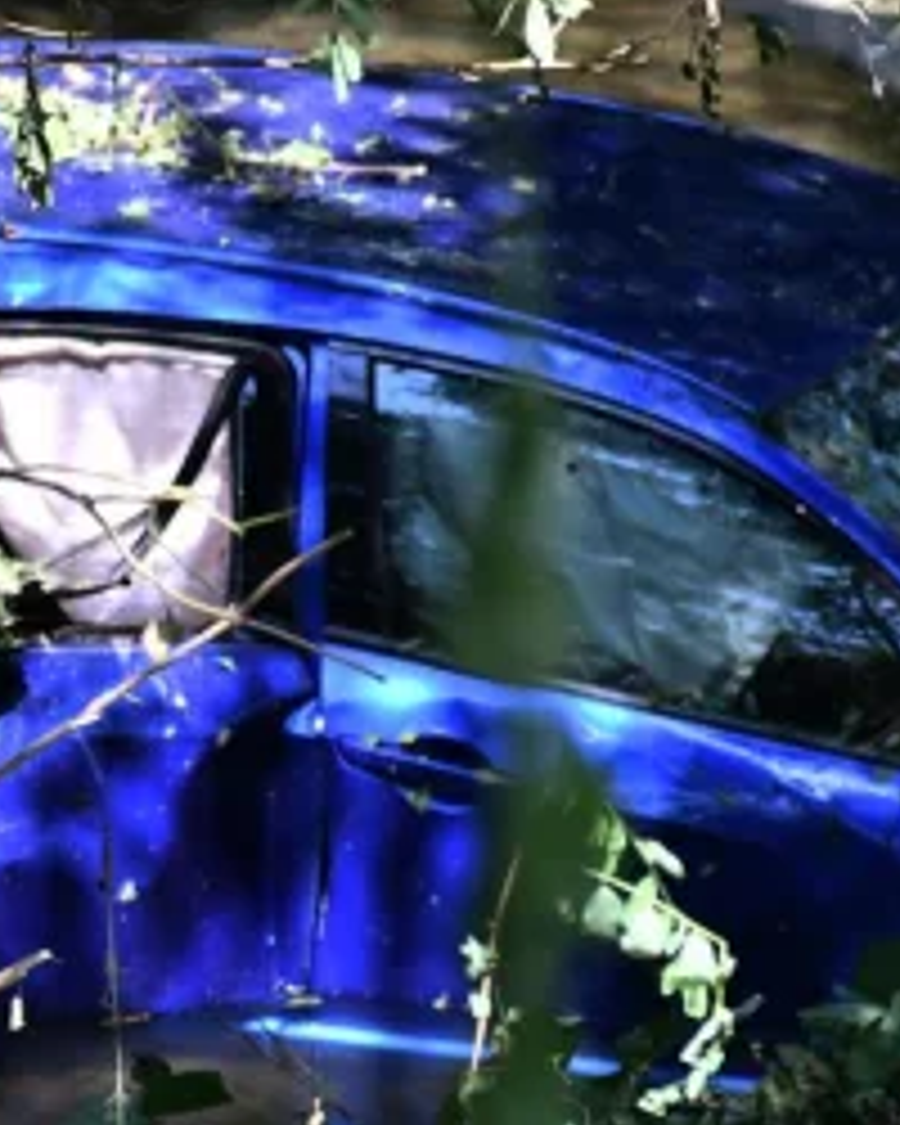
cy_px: 866
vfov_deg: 4.0
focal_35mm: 480
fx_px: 15982
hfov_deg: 3.2
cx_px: 166
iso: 3200
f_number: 9
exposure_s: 1/1250
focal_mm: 112
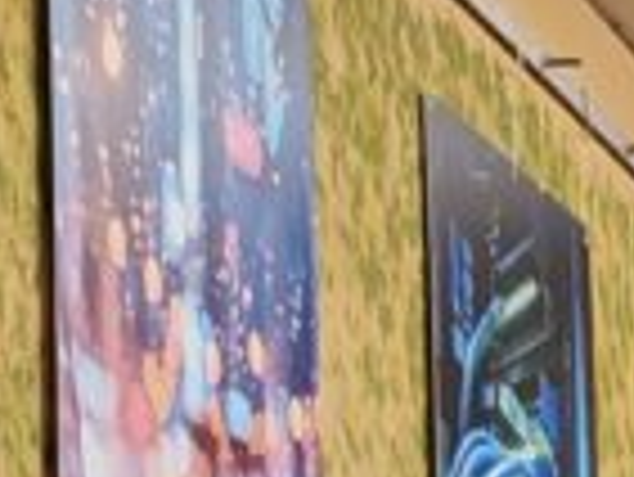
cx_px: 1650
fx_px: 4803
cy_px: 1246
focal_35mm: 262
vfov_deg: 5.4
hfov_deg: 7.0
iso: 740
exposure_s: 1/100
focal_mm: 6.12
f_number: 1.9
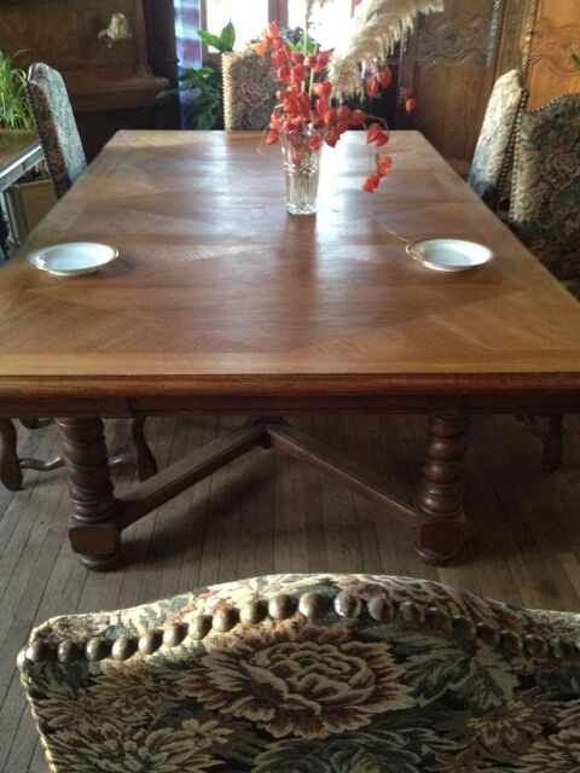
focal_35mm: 35
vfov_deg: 52.6
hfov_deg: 40.7
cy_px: 386
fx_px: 782
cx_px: 290
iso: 400
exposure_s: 1/15
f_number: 2.4
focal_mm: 4.28
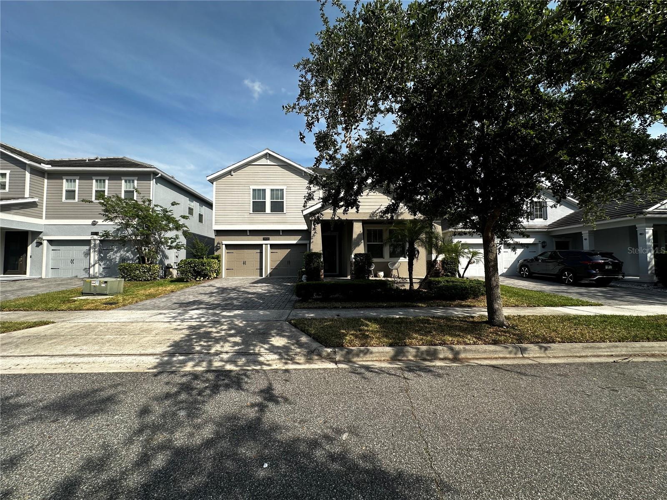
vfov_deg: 85.7
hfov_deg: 102.1
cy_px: 250
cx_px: 334
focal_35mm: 14
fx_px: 270
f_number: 2.2
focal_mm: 2.22
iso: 50
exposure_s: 1/1553
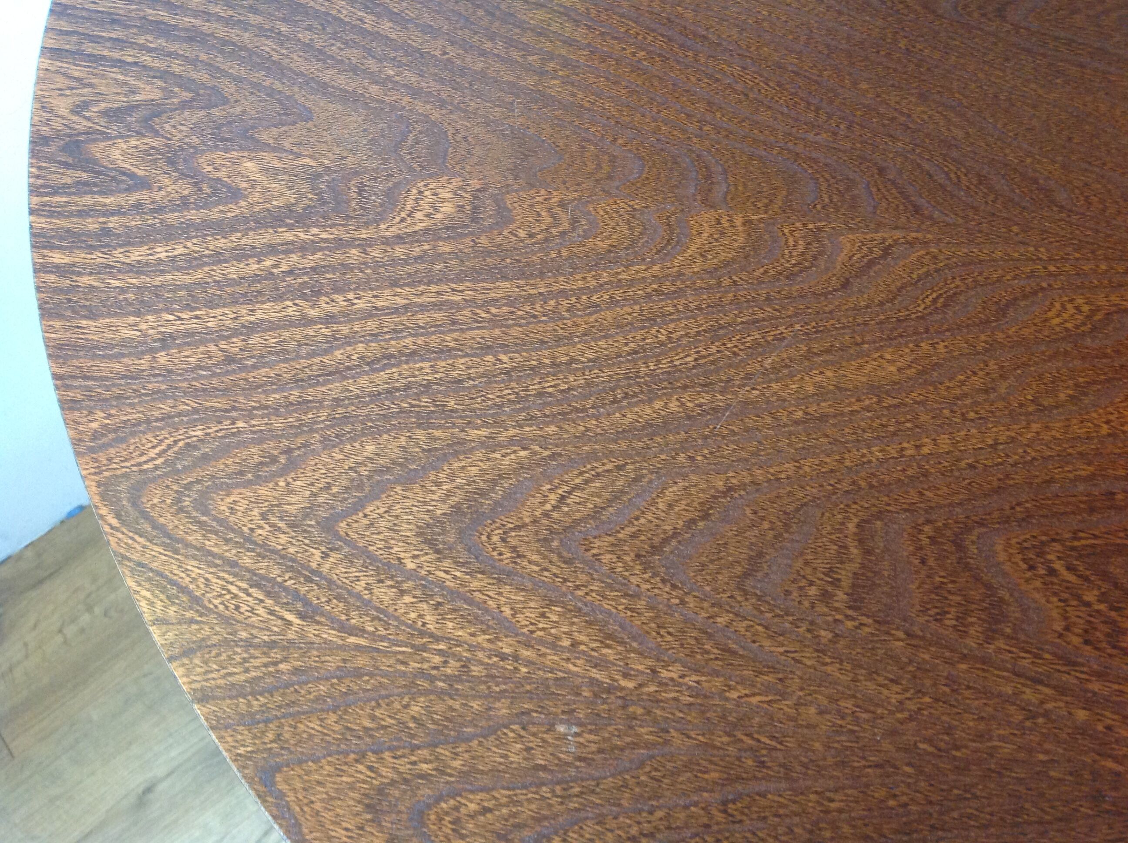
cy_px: 422
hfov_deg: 52.7
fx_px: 1139
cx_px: 564
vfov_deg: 40.6
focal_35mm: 35
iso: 200
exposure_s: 1/15
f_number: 2.4
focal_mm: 4.28
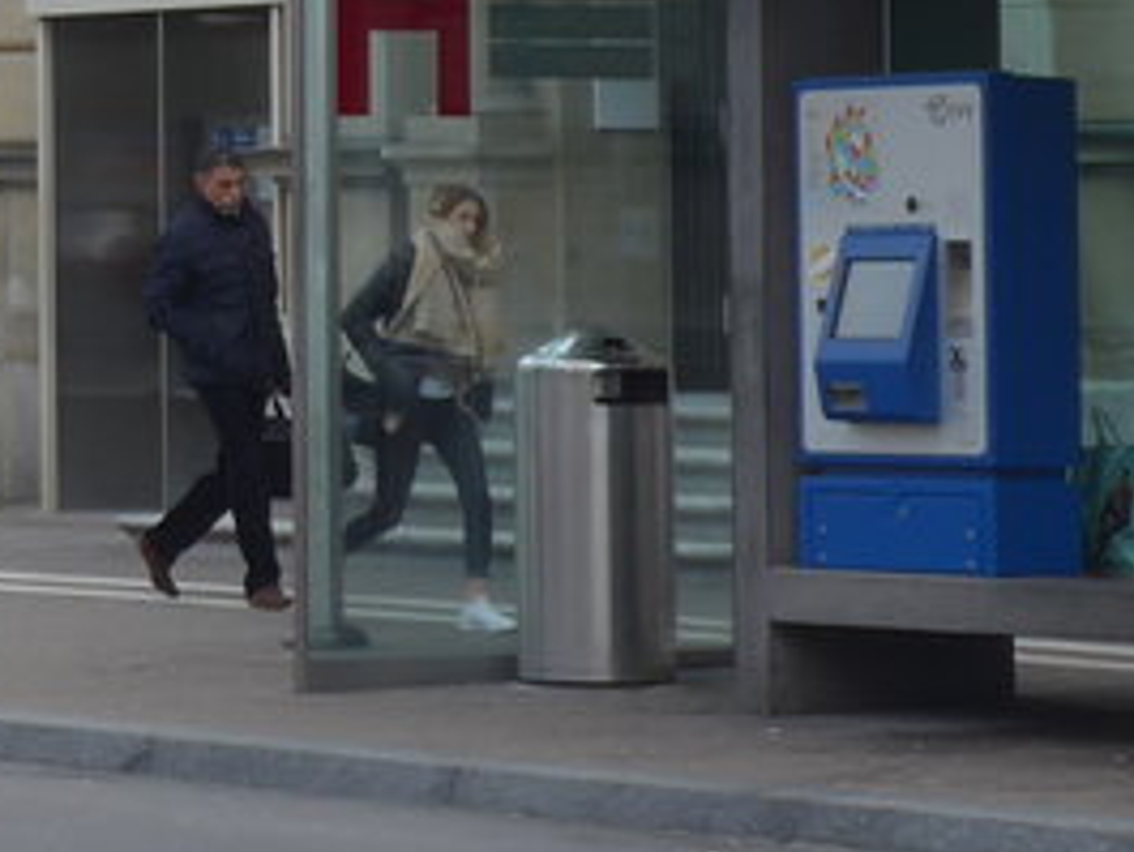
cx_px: -1057
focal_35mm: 249
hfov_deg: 7.6
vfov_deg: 5.9
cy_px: -167
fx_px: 8161
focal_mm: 11.3
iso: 100
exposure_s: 1/250
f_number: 3.4
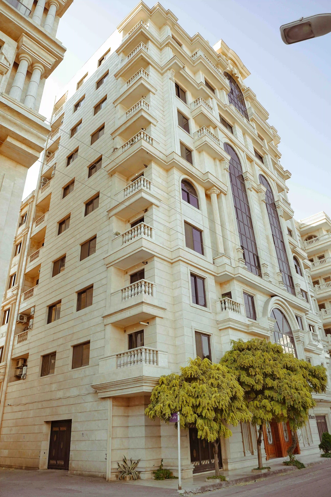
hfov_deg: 53.1
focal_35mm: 24
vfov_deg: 73.7
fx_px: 331
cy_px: 248
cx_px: 166
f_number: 2.8
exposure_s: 1/640
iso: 100
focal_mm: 16
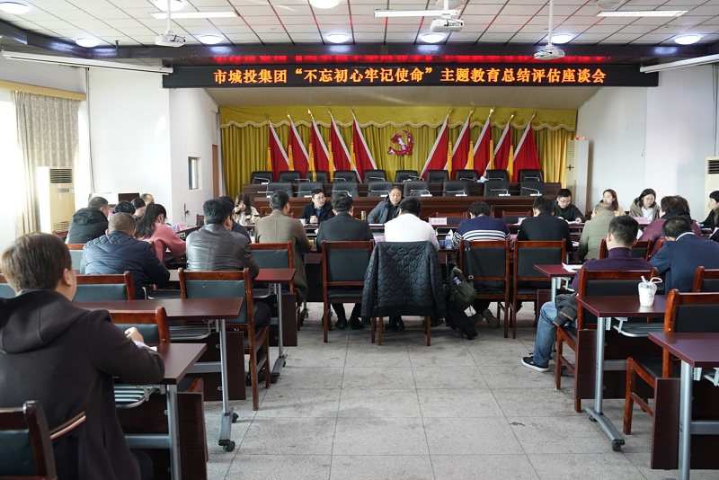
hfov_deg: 61.9
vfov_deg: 43.6
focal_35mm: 30
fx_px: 599
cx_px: 360
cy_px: 240
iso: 800
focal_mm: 30
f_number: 4.5
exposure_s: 1/30
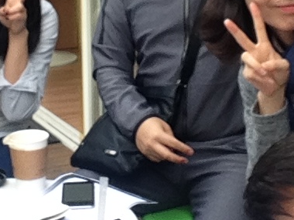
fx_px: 1002
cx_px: 118
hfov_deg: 16.7
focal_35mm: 118
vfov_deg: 12.5
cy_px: 30
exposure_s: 1/60
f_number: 2.4
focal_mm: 2.18
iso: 32
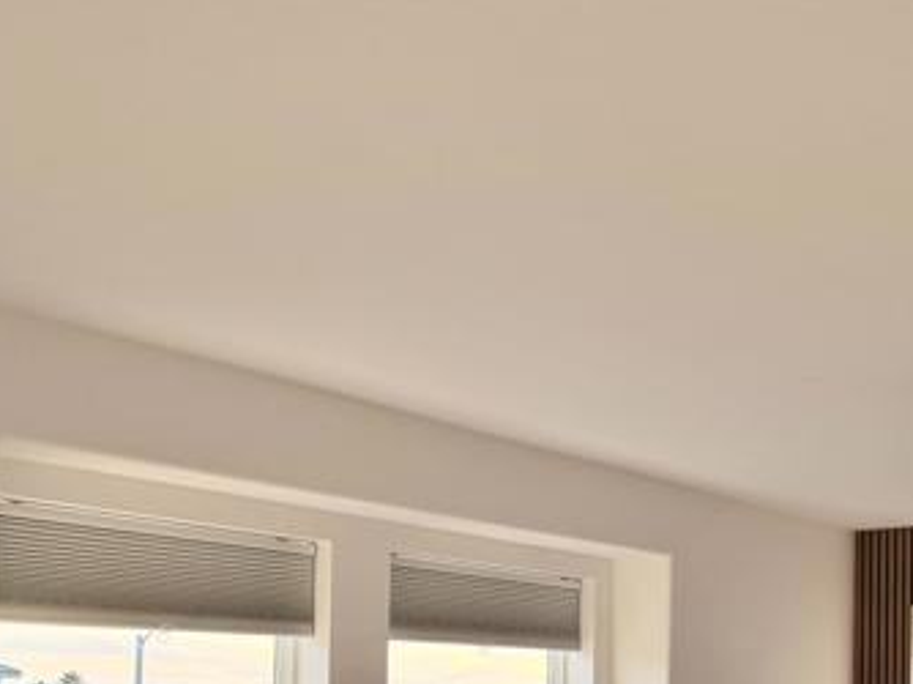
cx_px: 845
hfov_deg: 38.1
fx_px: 1212
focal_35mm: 46
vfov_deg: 29.8
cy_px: 648
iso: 200
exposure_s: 1/189
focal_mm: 6.76
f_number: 1.78
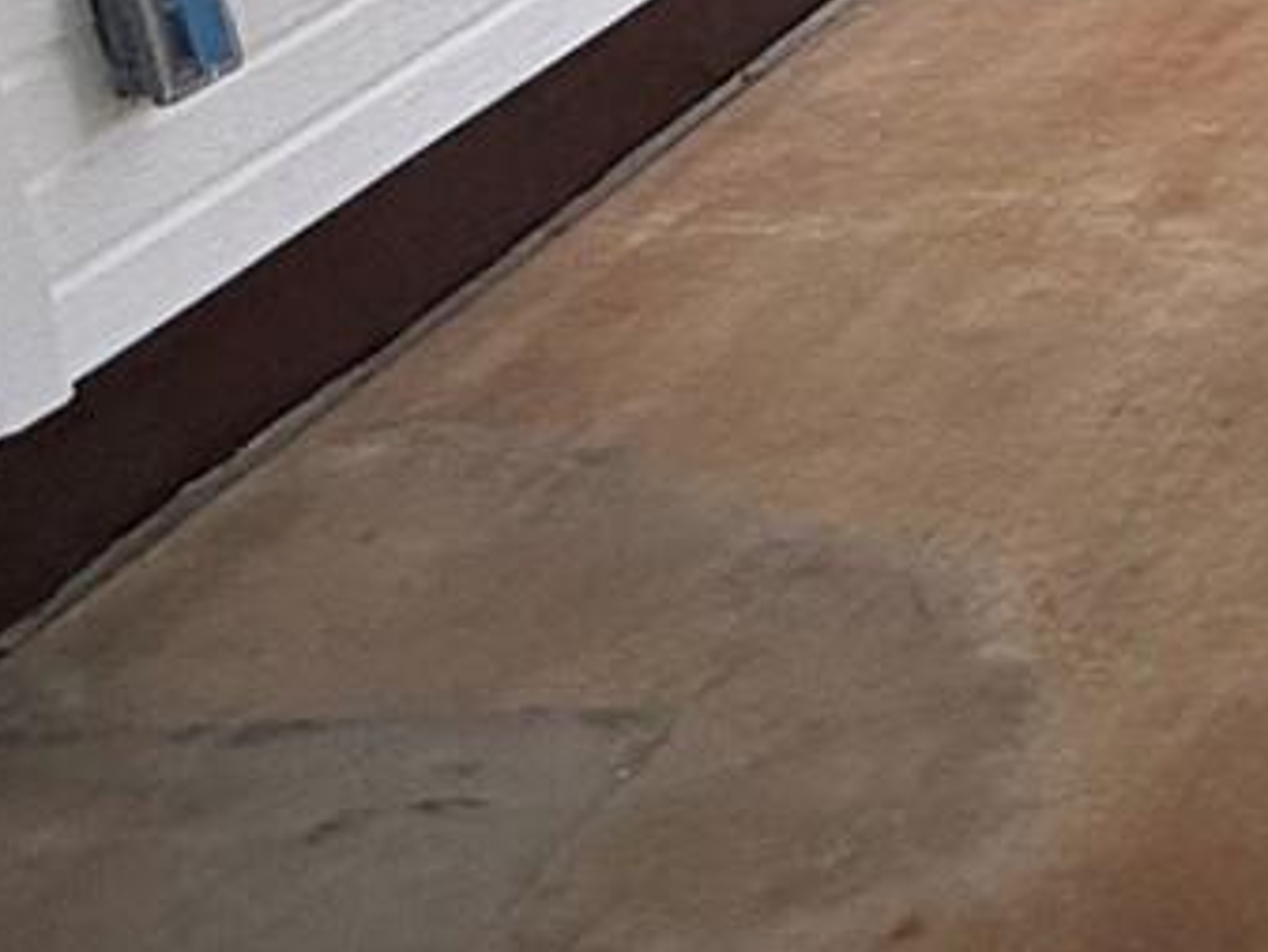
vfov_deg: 15.8
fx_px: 3115
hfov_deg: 15.7
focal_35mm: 85
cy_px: -516
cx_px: 2807
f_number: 2.2
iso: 64
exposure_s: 1/222
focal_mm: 2.22
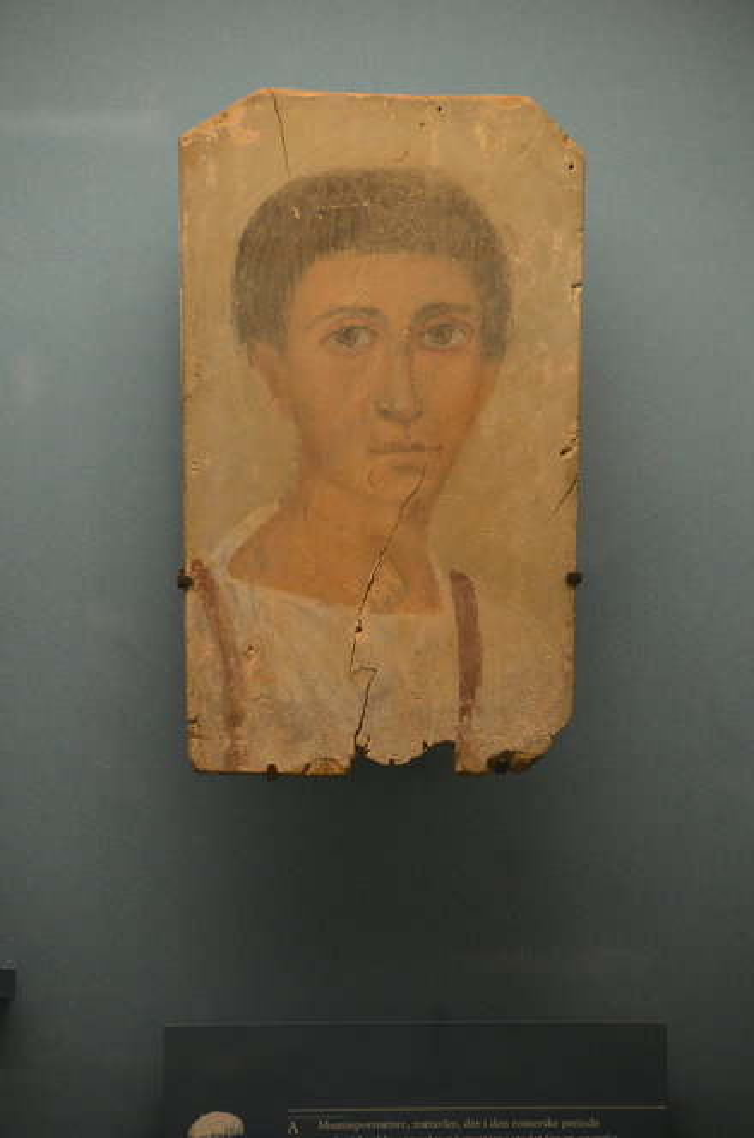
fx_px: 9464
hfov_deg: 4.6
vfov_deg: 6.9
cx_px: 377
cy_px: 569
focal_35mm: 300
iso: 1000
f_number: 5.6
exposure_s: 1/60
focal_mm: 200
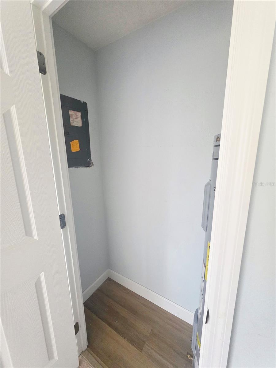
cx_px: 138
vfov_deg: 106.2
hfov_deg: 89.9
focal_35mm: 13
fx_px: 138
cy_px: 184
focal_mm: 2.2
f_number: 1.9
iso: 500
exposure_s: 1/370
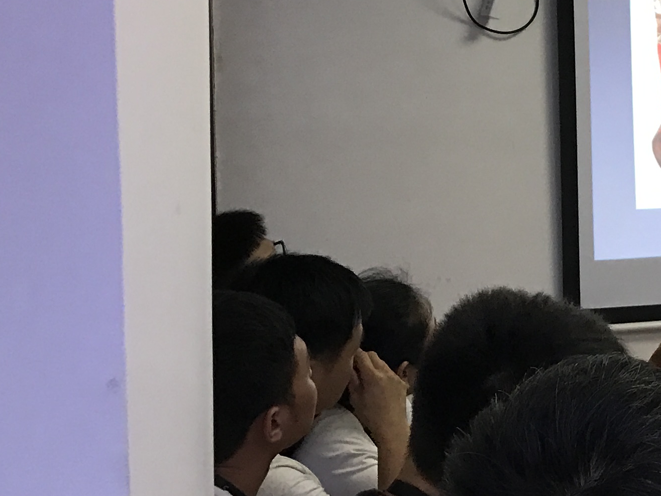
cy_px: 148
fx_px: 1623
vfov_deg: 17.3
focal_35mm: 85
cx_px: 943
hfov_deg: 20.3
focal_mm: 3.99
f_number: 1.8
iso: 32
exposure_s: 1/33
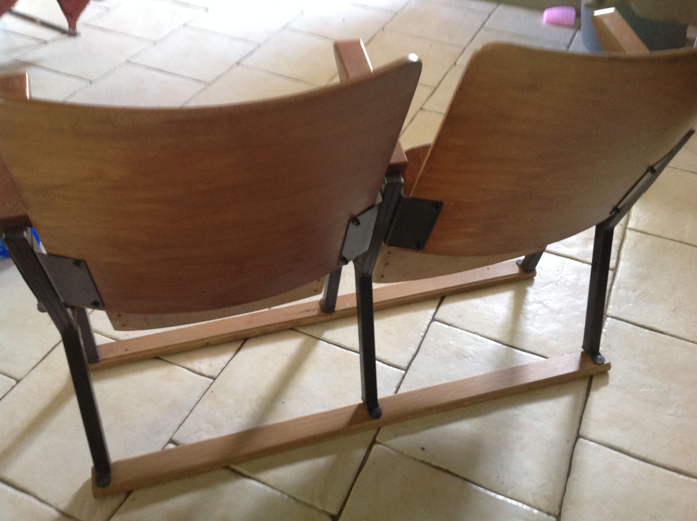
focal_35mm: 35
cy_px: 260
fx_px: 704
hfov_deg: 52.7
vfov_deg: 40.6
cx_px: 348
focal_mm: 4.28
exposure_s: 1/15
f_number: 2.4
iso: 250
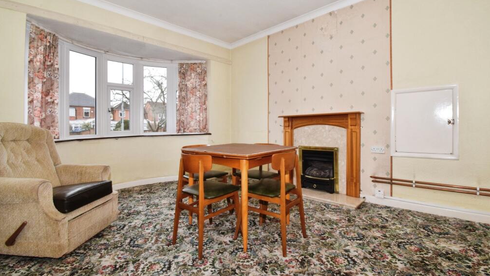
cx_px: 245
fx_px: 208
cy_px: 126
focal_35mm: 16
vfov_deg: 67.0
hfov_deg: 99.4
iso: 1000
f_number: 20
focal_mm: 10
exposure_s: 1/60
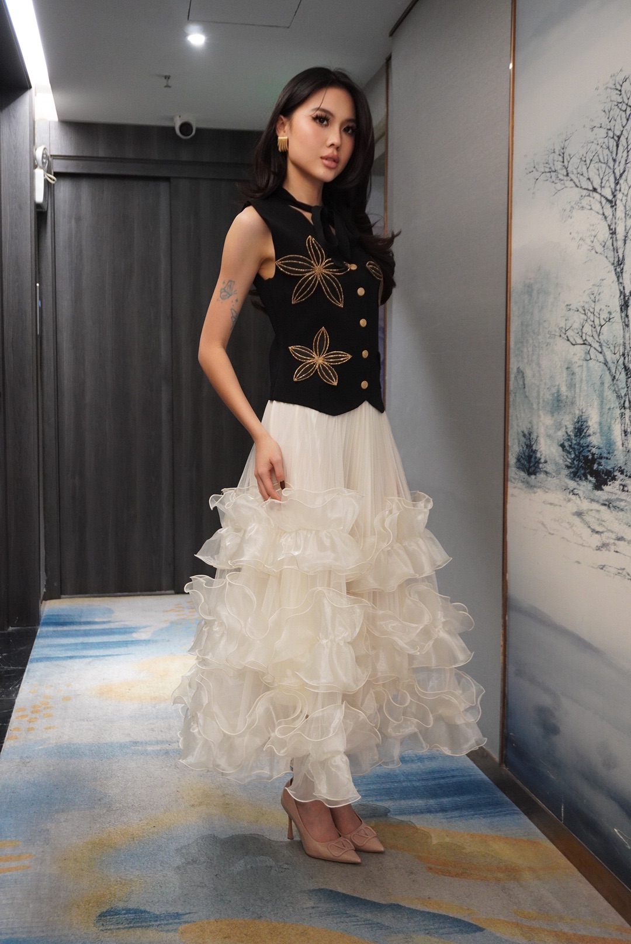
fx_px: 984
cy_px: 472
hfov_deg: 35.5
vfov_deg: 51.3
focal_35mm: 38
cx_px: 316
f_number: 4.5
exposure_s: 1/20
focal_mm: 25
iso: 1600
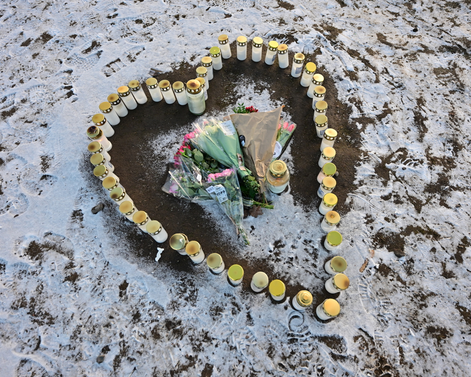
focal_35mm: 19
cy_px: 192
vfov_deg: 70.8
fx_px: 265
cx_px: 249
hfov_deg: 83.2
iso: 200
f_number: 2.8
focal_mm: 16
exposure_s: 1/1250
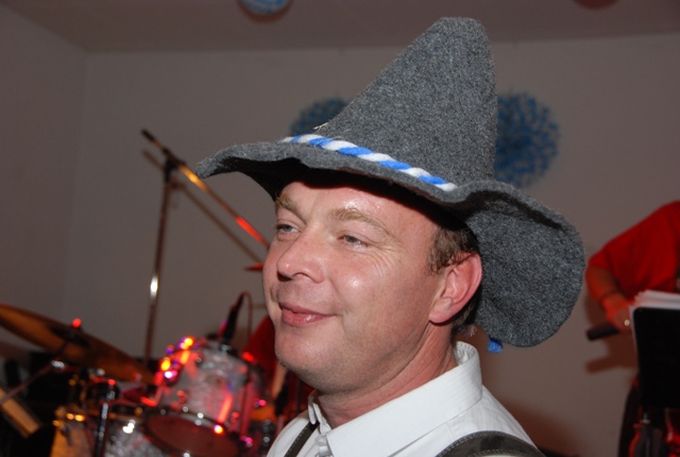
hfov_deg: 29.2
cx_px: 340
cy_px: 228
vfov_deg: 19.8
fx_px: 1306
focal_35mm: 69
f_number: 5.6
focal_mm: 46
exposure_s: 1/60
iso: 400
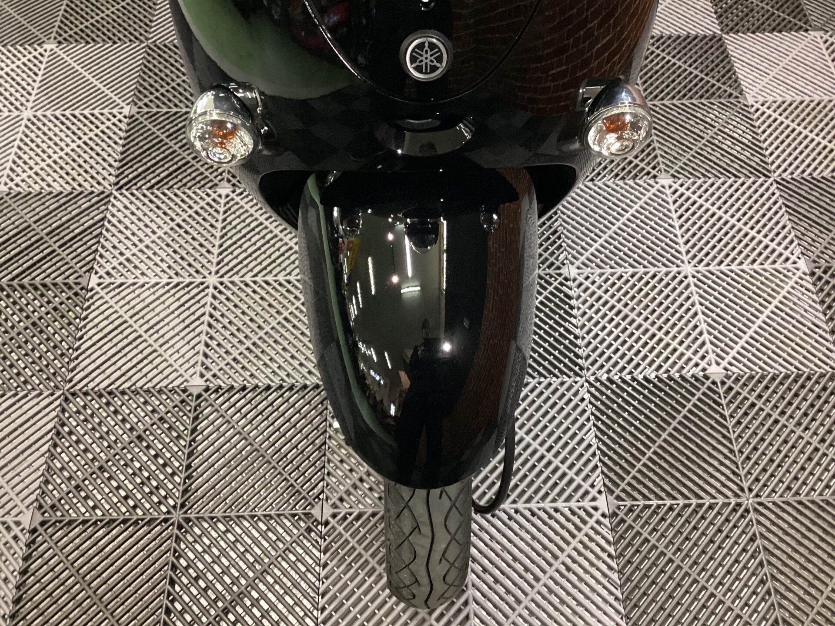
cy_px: 313
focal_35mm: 31
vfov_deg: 45.4
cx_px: 418
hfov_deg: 58.4
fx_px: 748
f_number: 2.4
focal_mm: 3.3
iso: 250
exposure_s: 1/40
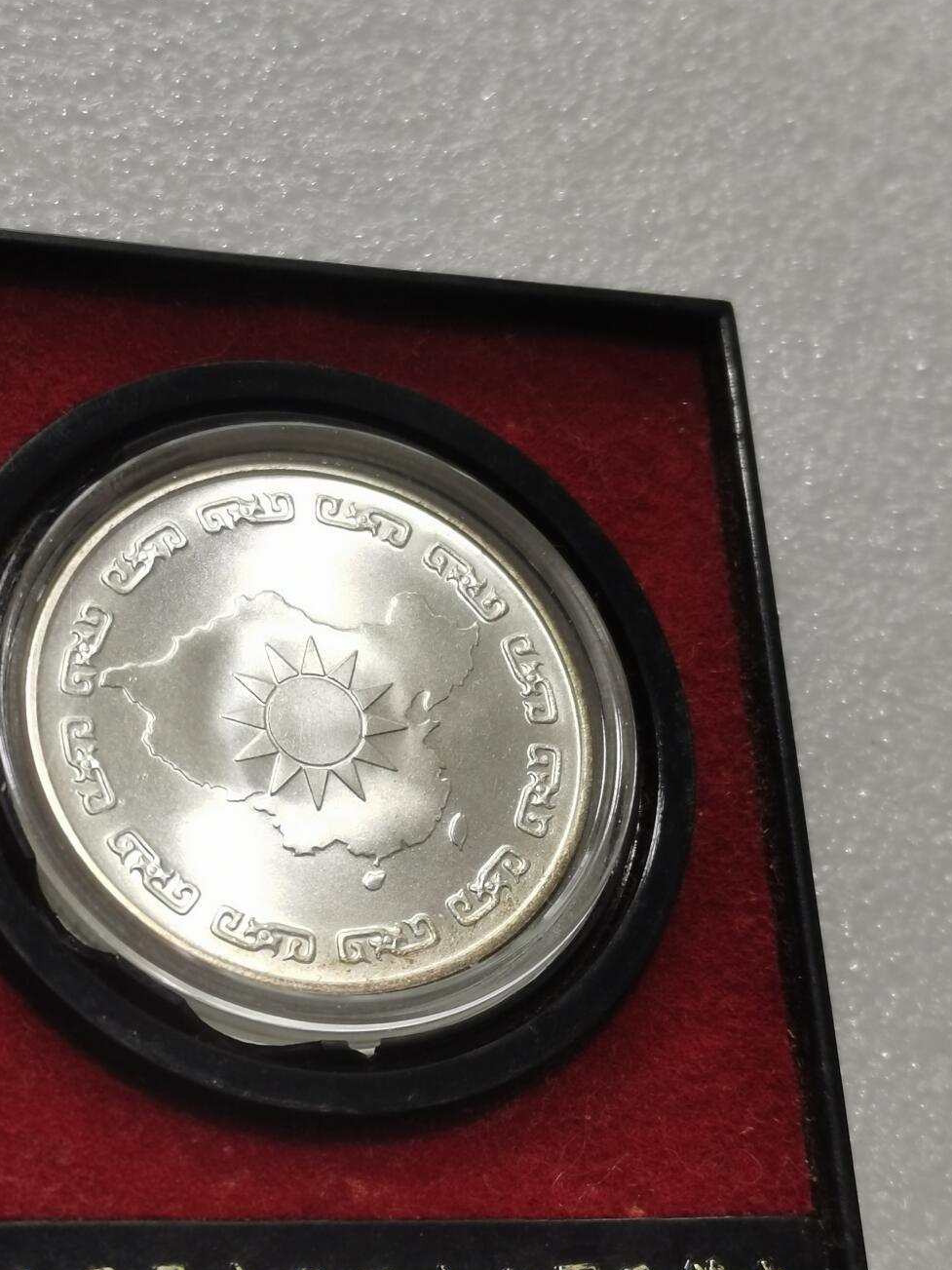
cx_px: 329
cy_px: 740
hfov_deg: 19.3
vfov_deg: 25.6
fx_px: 2787
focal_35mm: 76
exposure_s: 1/143
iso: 50
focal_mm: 5.58
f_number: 1.8
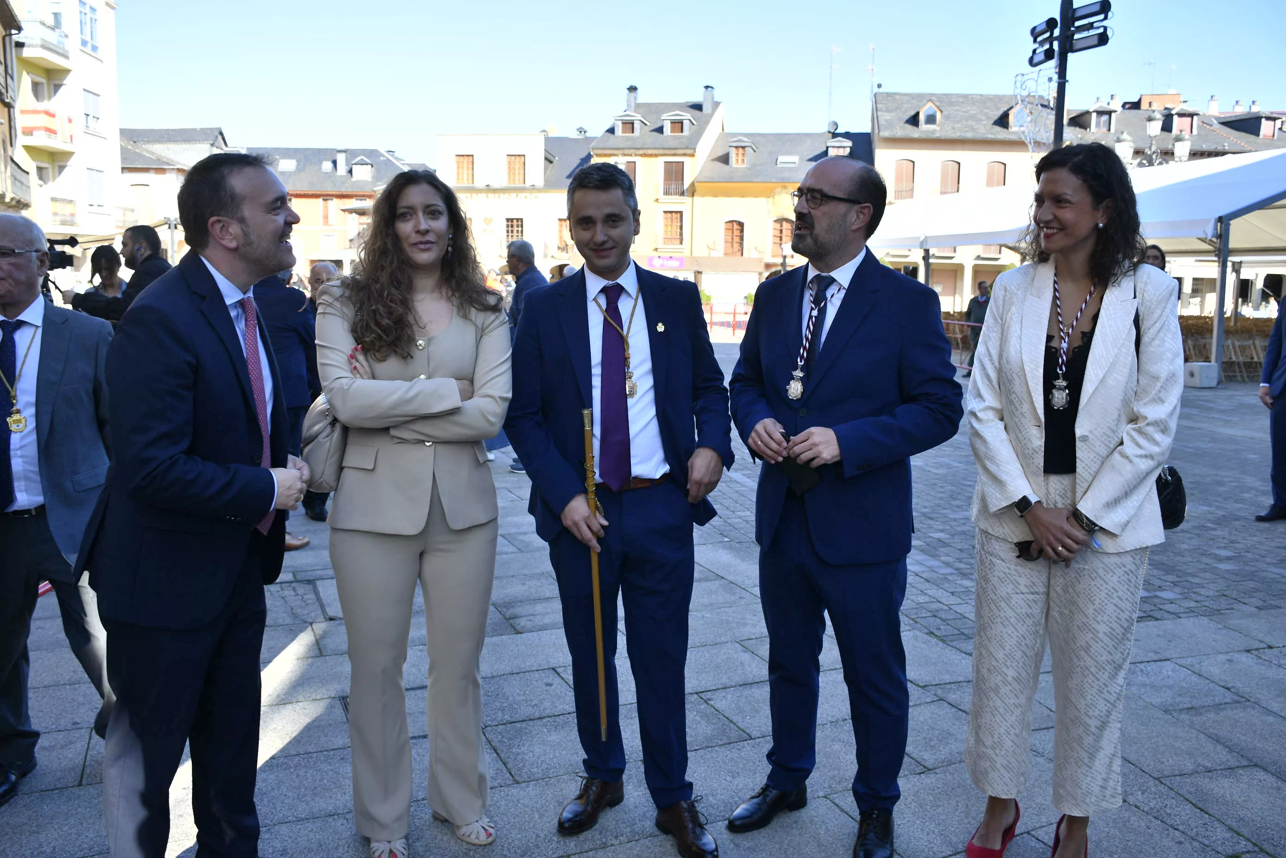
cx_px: 643
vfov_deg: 47.9
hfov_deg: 67.4
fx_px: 964
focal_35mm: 27
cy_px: 429
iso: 200
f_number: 6.3
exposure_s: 1/250
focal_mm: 18
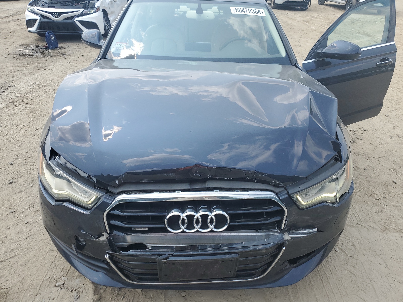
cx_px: 202
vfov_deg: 53.1
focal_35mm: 26
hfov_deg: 67.3
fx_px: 303
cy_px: 151
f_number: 1.5
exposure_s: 1/1250
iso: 50
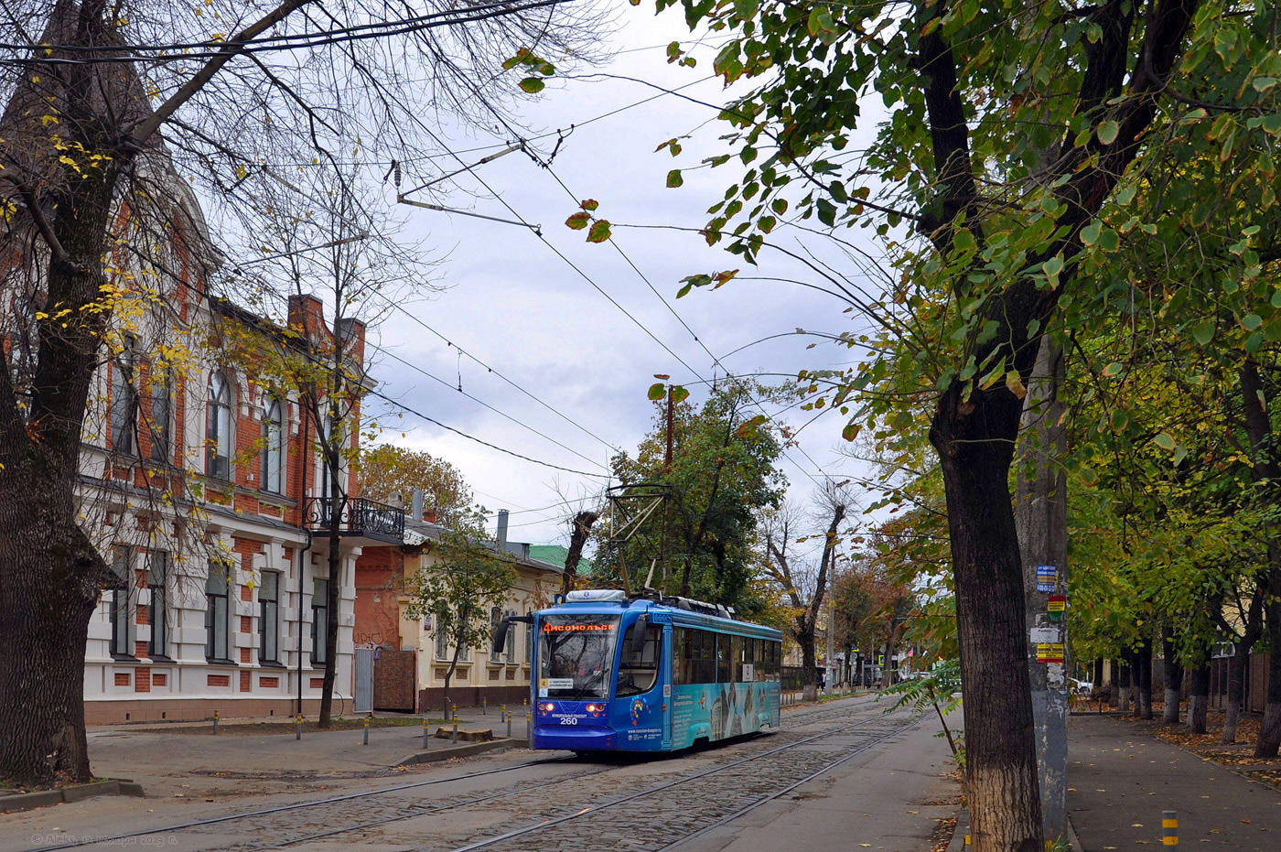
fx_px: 1120
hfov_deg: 59.5
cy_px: 426
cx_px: 640
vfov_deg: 41.6
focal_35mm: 32
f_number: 5.6
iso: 280
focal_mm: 21
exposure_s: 1/250
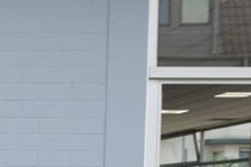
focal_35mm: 132
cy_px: 300
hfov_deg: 14.1
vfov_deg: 9.8
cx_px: -171
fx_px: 920
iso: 200
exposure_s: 1/125
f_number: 5.6
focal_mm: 22.3
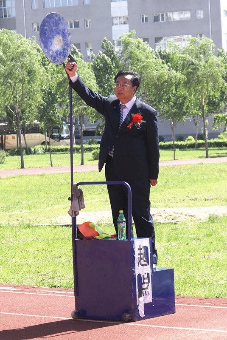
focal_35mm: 105
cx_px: 114
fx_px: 991
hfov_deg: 13.1
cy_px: 170
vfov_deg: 19.4
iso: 100
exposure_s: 1/160
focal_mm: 70
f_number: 7.1
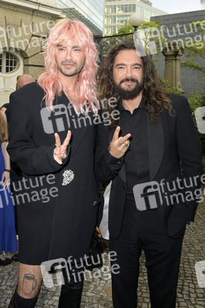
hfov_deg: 43.5
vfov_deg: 62.0
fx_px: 257
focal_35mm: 30
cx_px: 102
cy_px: 154
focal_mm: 30
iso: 640
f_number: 7.1
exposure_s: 1/250
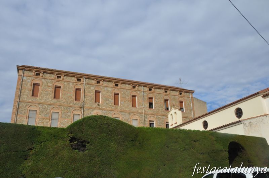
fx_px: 224
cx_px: 134
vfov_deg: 43.5
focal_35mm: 30
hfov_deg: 62.0
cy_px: 89
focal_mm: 20
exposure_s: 1/800
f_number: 14
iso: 1000
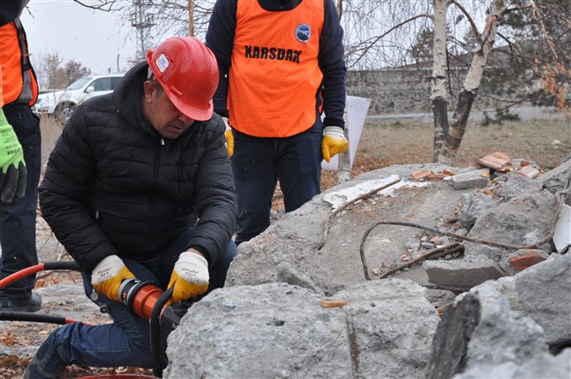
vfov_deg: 20.1
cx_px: 286
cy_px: 190
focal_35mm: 68
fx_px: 1070
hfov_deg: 29.9
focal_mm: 45
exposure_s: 1/250
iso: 500
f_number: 8
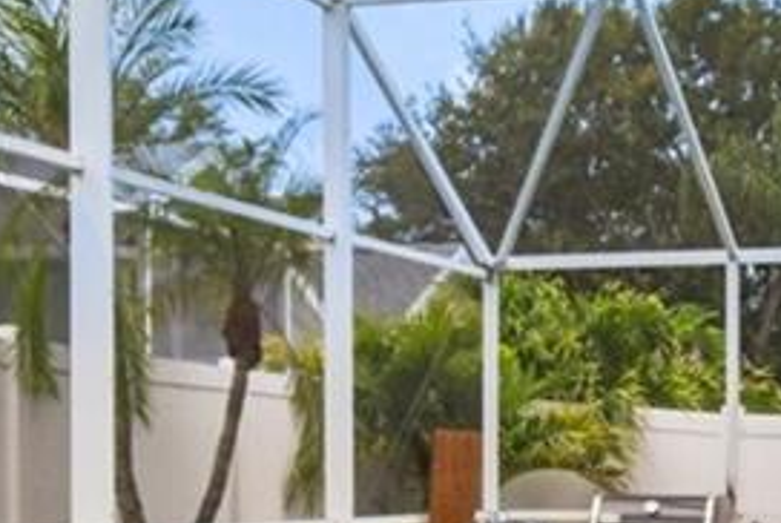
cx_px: 563
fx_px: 2041
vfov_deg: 14.3
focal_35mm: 94
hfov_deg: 21.5
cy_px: 529
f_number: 8
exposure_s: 1/800
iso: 400
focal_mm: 16
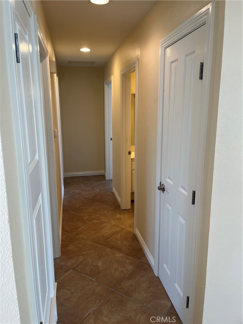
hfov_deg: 53.1
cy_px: 162
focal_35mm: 26
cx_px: 122
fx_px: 243
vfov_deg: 67.3
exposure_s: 1/120
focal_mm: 5.1
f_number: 1.6
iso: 64
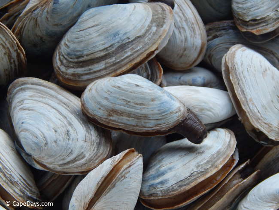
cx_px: 140
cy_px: 105
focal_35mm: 132
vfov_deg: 11.2
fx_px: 1064
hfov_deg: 14.9
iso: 125
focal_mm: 23.4
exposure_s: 1/40
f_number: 4.8
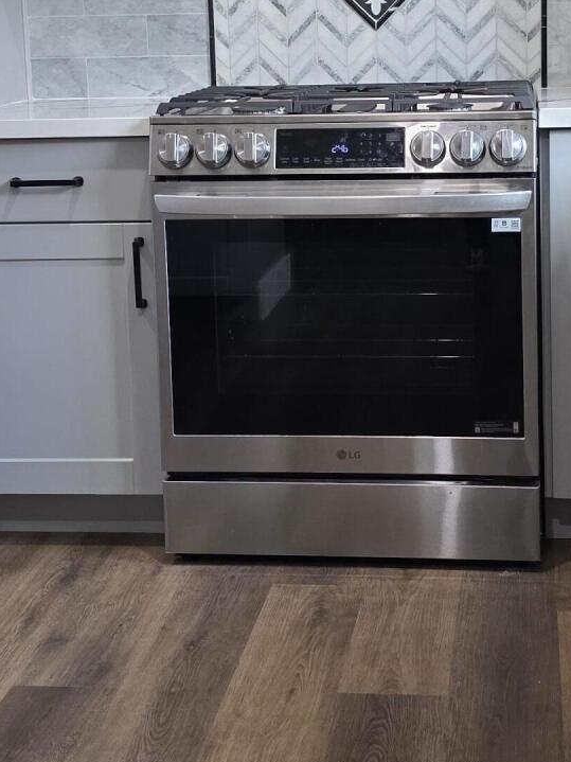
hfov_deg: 22.9
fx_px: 1408
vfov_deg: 29.8
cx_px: 369
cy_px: 193
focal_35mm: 64
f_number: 1.7
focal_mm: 6.3
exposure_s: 1/120
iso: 250
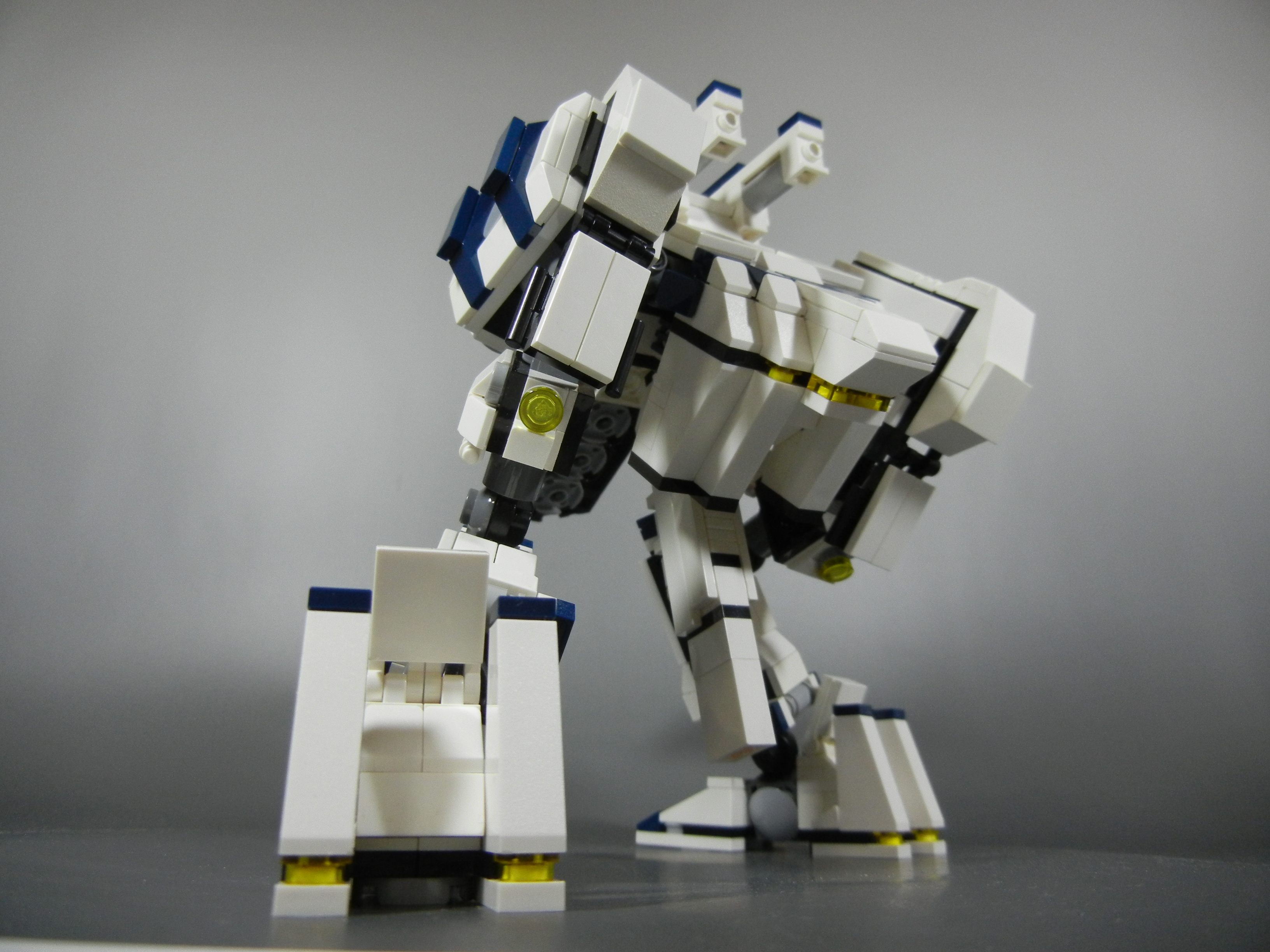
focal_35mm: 30
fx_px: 1101
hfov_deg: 60.0
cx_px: 635
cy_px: 476
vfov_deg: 46.8
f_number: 3.5
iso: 400
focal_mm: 5.4
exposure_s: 1/79.2
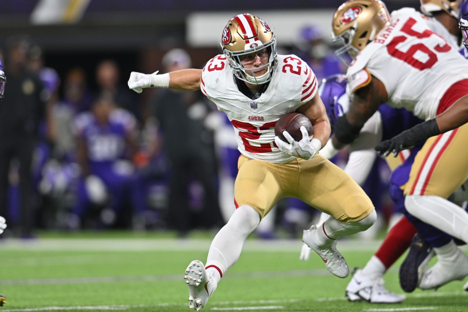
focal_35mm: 400
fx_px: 5200
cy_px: 156
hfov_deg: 5.2
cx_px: 234
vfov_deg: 3.4
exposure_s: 1/500
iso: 720
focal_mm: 400
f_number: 3.2
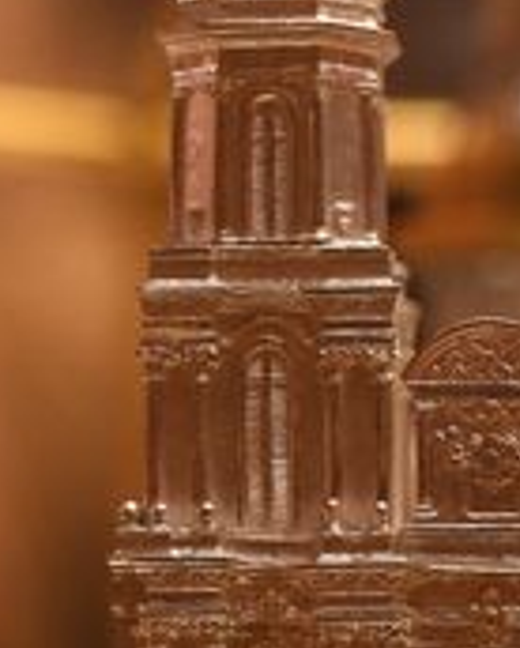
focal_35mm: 191
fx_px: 3668
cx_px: 473
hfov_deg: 8.1
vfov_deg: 9.9
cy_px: 784
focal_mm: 50
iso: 1250
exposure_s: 1/200
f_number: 3.2
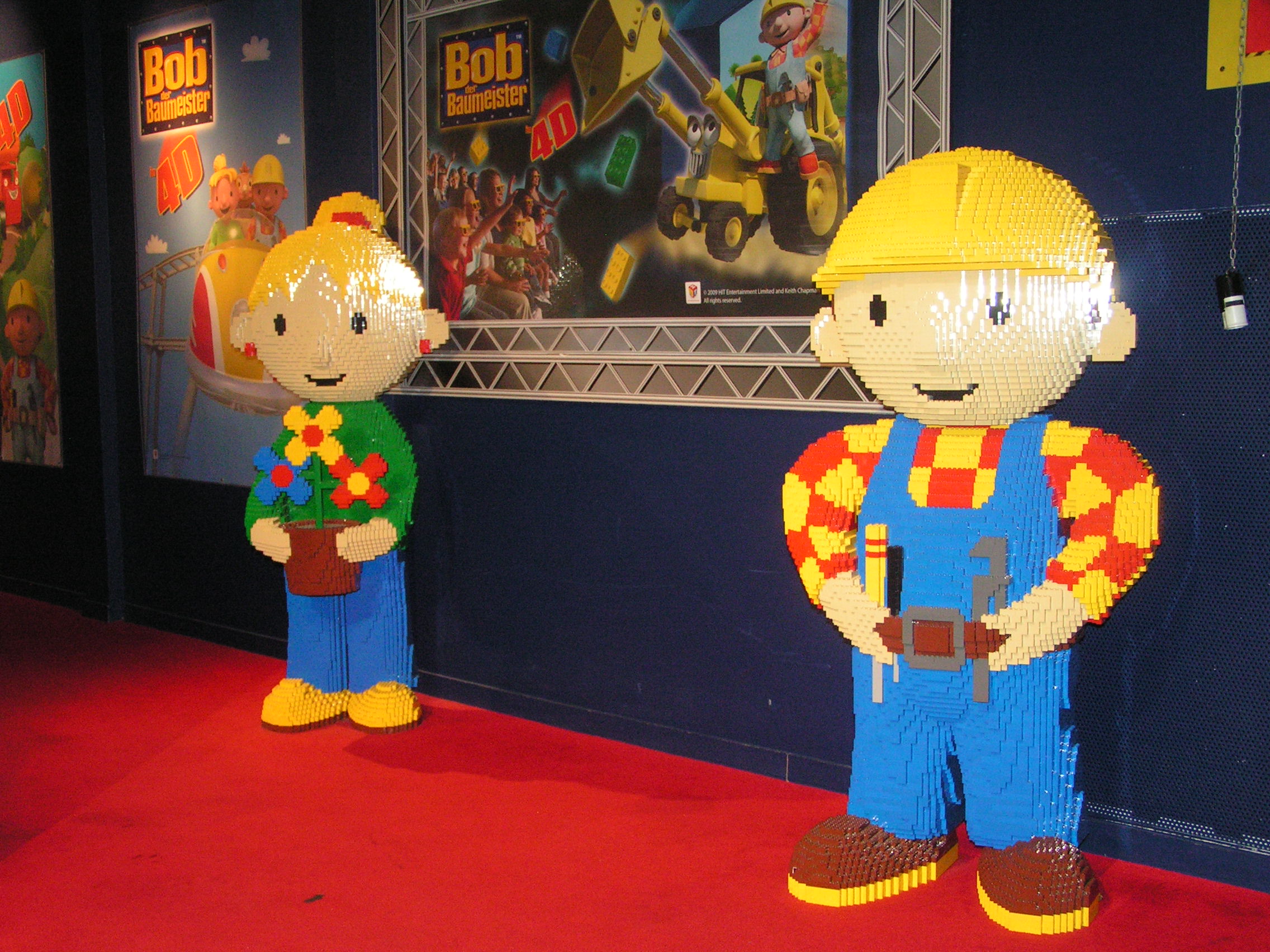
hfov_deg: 40.4
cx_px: 635
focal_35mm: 47
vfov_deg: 30.9
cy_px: 476
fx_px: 1724
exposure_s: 1/50
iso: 200
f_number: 2.8
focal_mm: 7.8
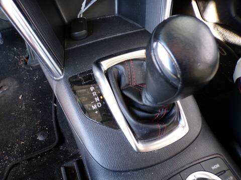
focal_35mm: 24
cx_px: 120
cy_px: 90
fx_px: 167
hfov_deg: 71.6
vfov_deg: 56.8
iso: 200
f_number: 3
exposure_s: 1/34
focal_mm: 4.3
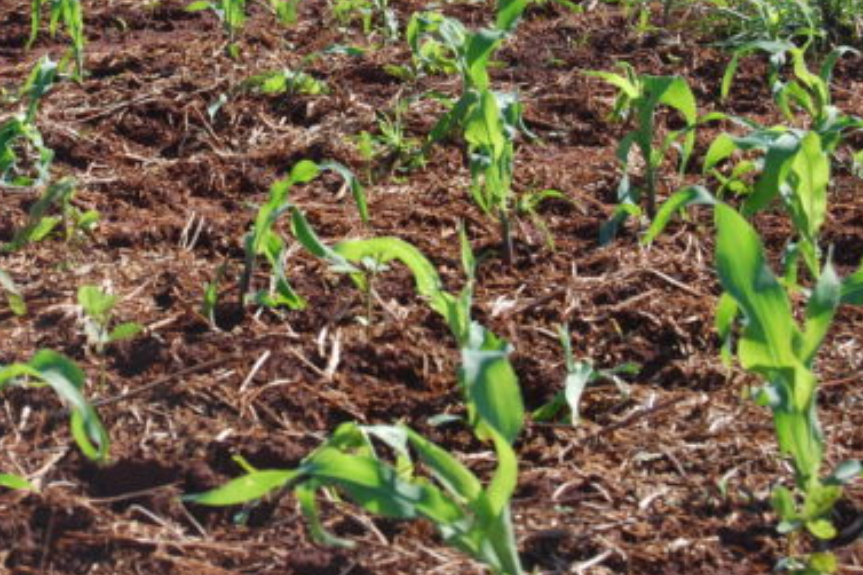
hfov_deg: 12.2
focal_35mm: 168
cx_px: 151
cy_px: 111
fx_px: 4026
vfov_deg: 8.1
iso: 200
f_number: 8
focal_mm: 55
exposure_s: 1/250
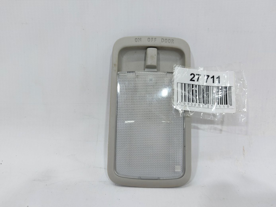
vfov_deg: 56.8
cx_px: 138
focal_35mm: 24
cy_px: 104
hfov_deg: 71.6
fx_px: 191
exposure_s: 1/50
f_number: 1.8
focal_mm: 5.23
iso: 100
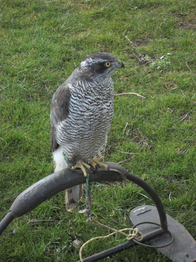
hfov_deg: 15.4
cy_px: 131
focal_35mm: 96
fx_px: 725
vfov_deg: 20.4
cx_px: 98
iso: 430
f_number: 5.2
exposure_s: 1/500
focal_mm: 17.1
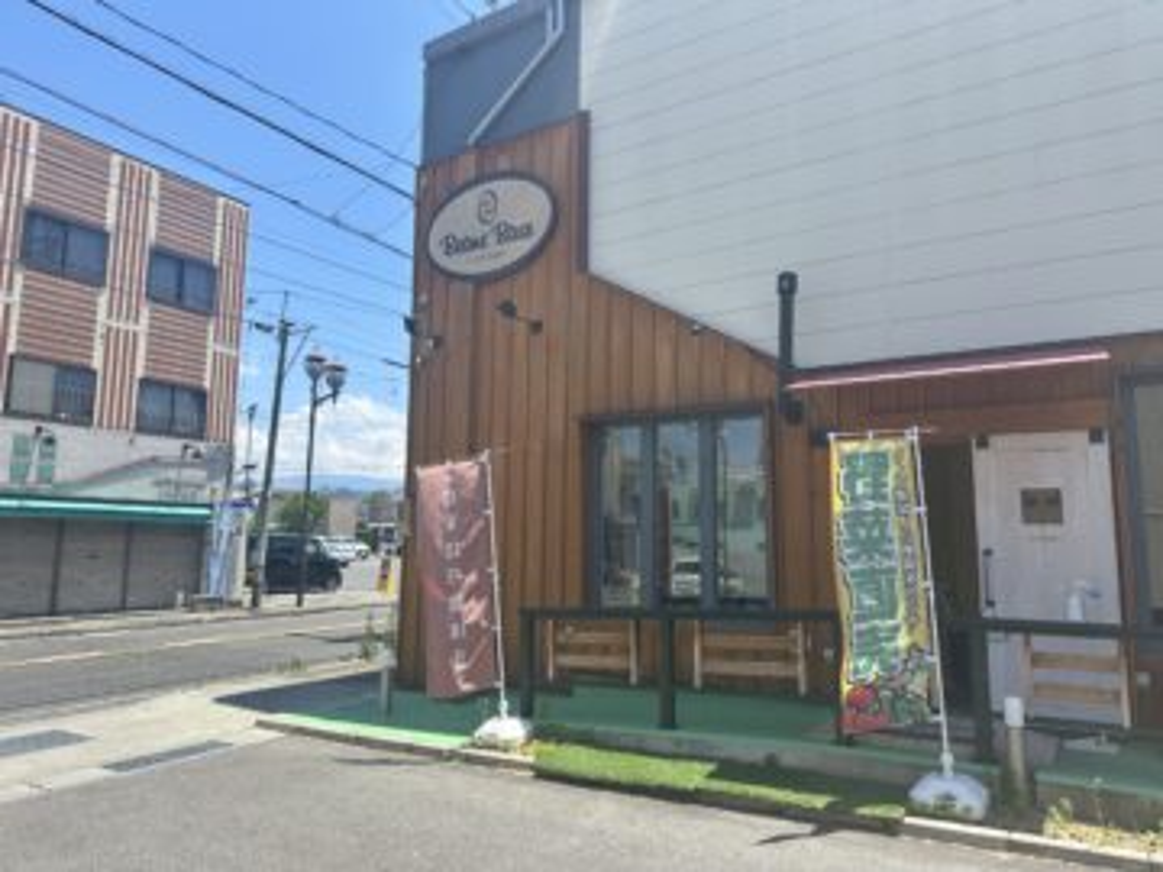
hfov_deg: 71.6
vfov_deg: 56.8
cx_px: 582
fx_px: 806
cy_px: 436
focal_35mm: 24
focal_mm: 6.86
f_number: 1.78
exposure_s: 1/2469
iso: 80
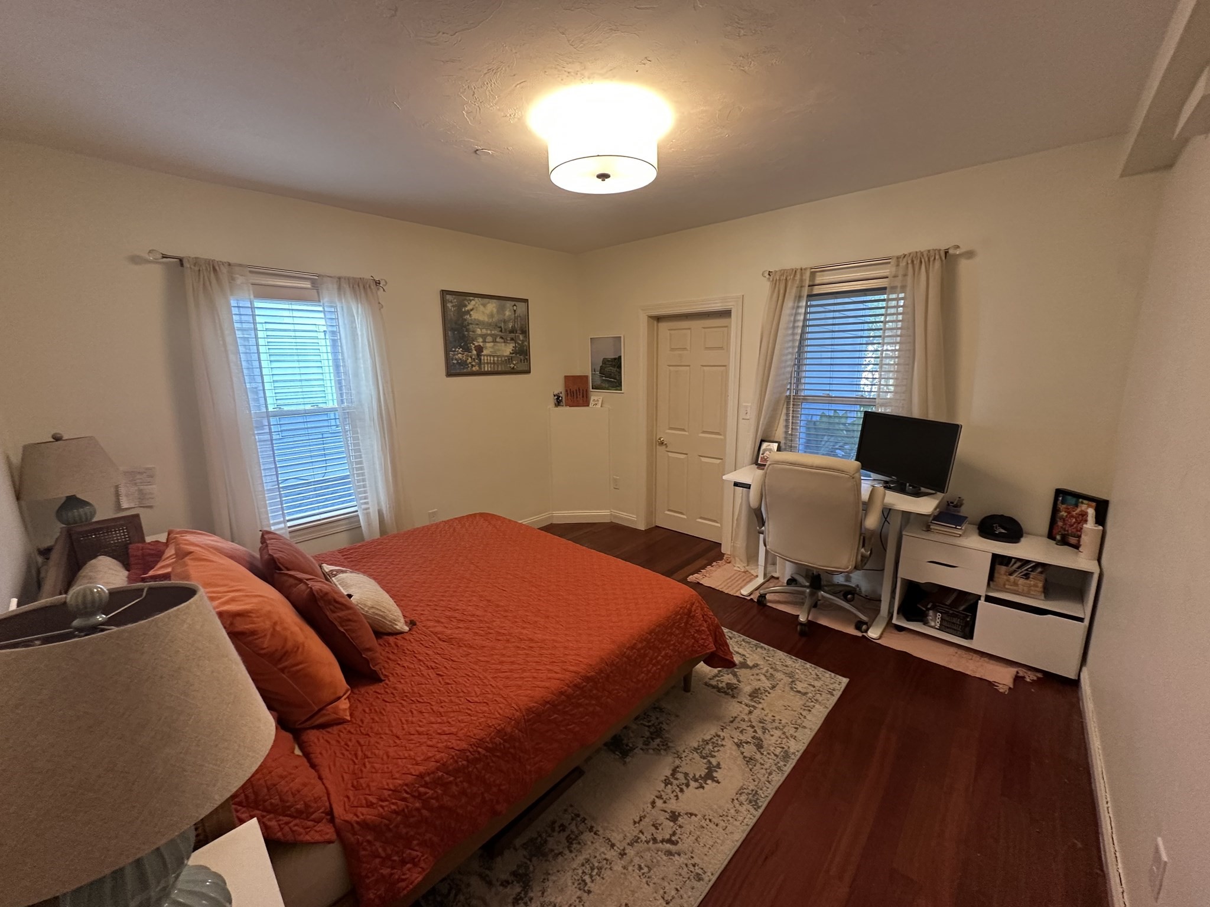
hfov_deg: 102.1
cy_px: 454
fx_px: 489
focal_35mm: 14
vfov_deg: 85.7
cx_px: 605
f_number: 2.2
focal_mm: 2.22
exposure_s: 1/60
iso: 250
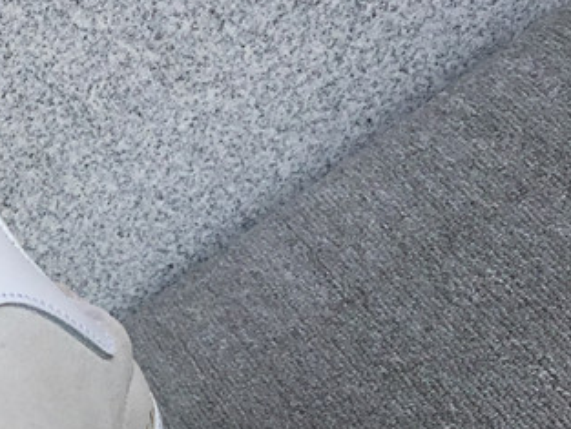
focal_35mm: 89
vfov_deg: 16.4
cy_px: 382
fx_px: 1469
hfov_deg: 21.0
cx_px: -49
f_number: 2.4
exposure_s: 1/448
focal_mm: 3.3
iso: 25
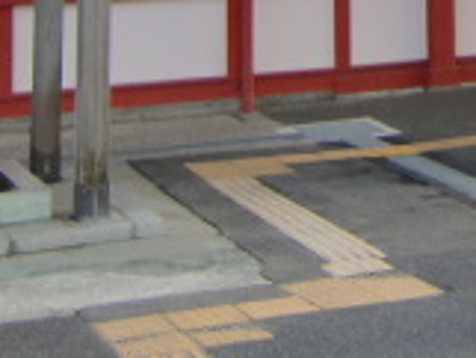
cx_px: 674
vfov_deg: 12.3
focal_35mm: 111
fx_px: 1527
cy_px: -284
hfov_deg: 16.4
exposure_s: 1/80
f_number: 2.6
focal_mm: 4.9
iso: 64
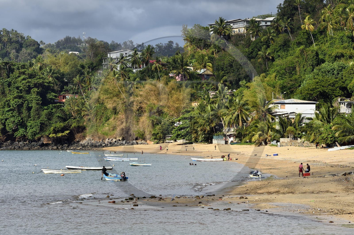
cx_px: 177
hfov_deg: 10.3
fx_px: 1965
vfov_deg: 6.9
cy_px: 118
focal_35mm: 200
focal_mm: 200
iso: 200
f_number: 11
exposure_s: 1/250
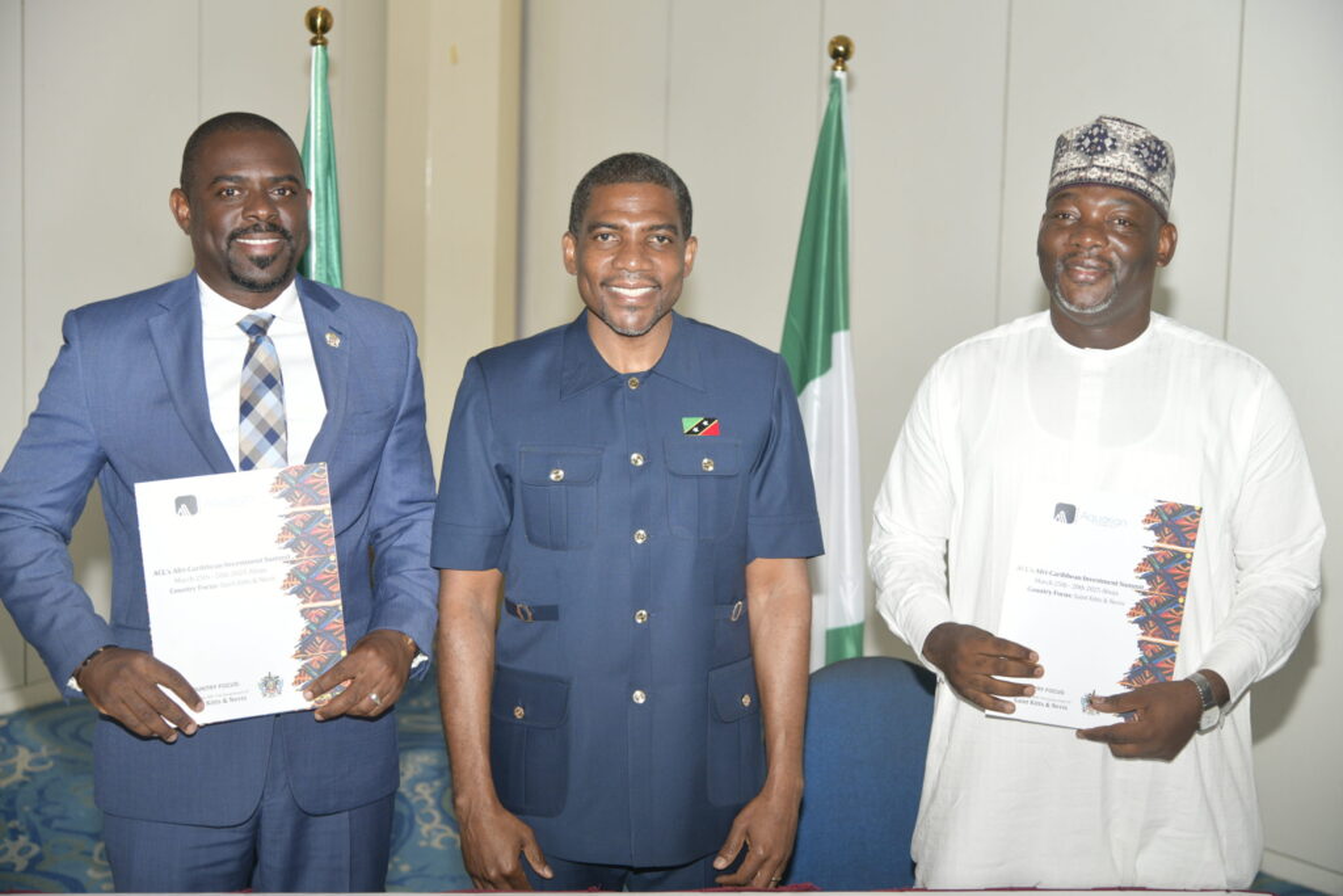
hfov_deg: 34.5
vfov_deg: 23.4
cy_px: 448
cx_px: 672
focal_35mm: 58
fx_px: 2164
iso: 640
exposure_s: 1/250
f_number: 4
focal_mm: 58
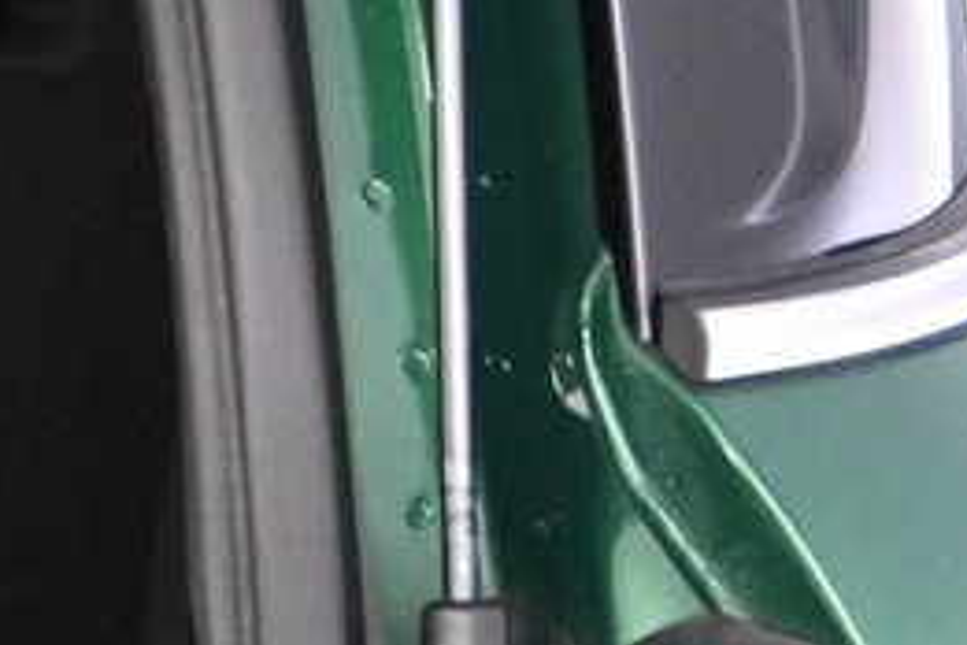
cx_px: -1434
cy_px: 601
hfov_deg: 9.7
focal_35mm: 186
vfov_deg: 7.4
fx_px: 4996
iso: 2500
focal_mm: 20
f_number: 3.8
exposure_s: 1/50
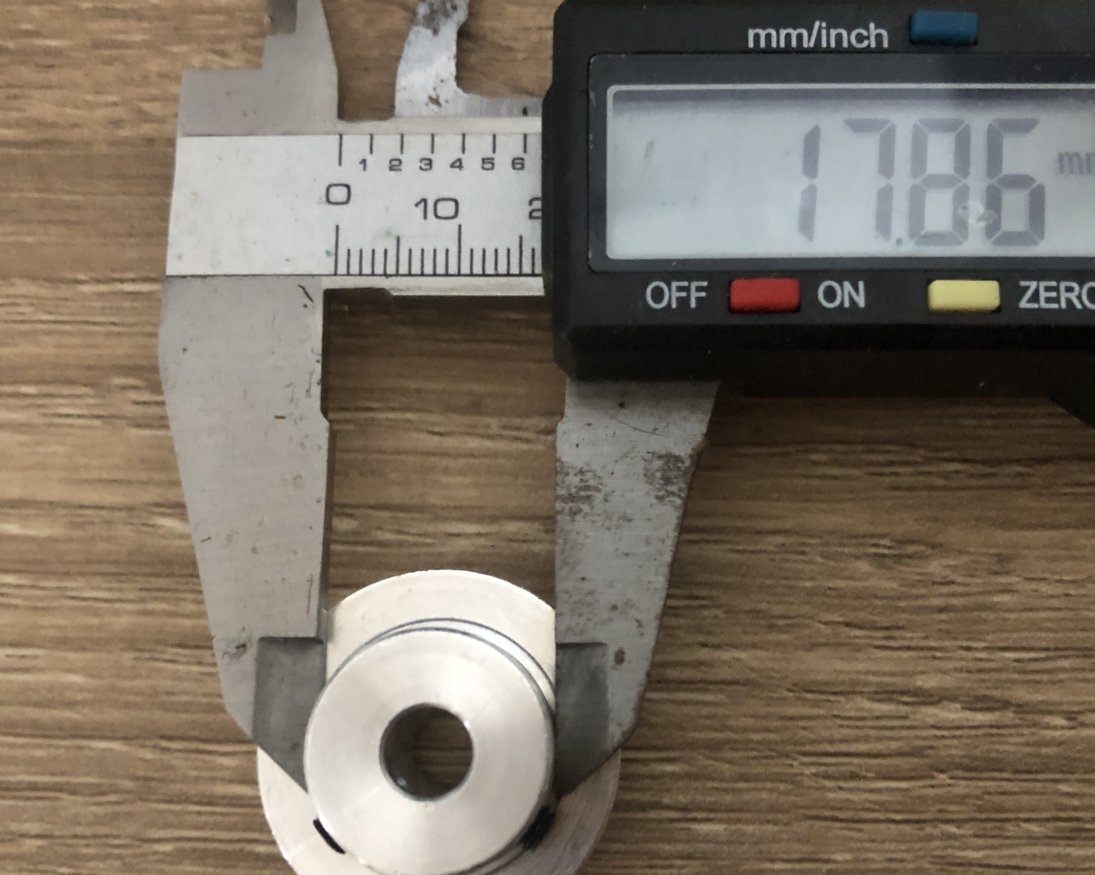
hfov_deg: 46.8
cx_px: 571
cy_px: 489
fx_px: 1264
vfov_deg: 38.2
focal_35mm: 39
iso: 100
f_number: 1.8
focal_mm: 3.99
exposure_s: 1/4
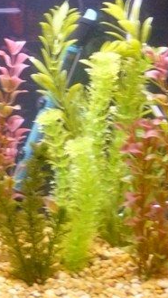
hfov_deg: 15.1
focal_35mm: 76
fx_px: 601
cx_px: -61
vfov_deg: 27.7
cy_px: 107
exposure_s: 1/10
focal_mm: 6
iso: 400
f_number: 2.8
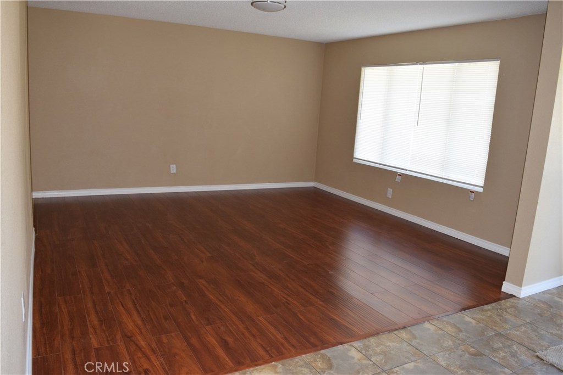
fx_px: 422
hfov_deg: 67.4
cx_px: 282
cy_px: 188
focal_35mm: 27
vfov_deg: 47.9
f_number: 5.6
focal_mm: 18
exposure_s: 1/125
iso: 800
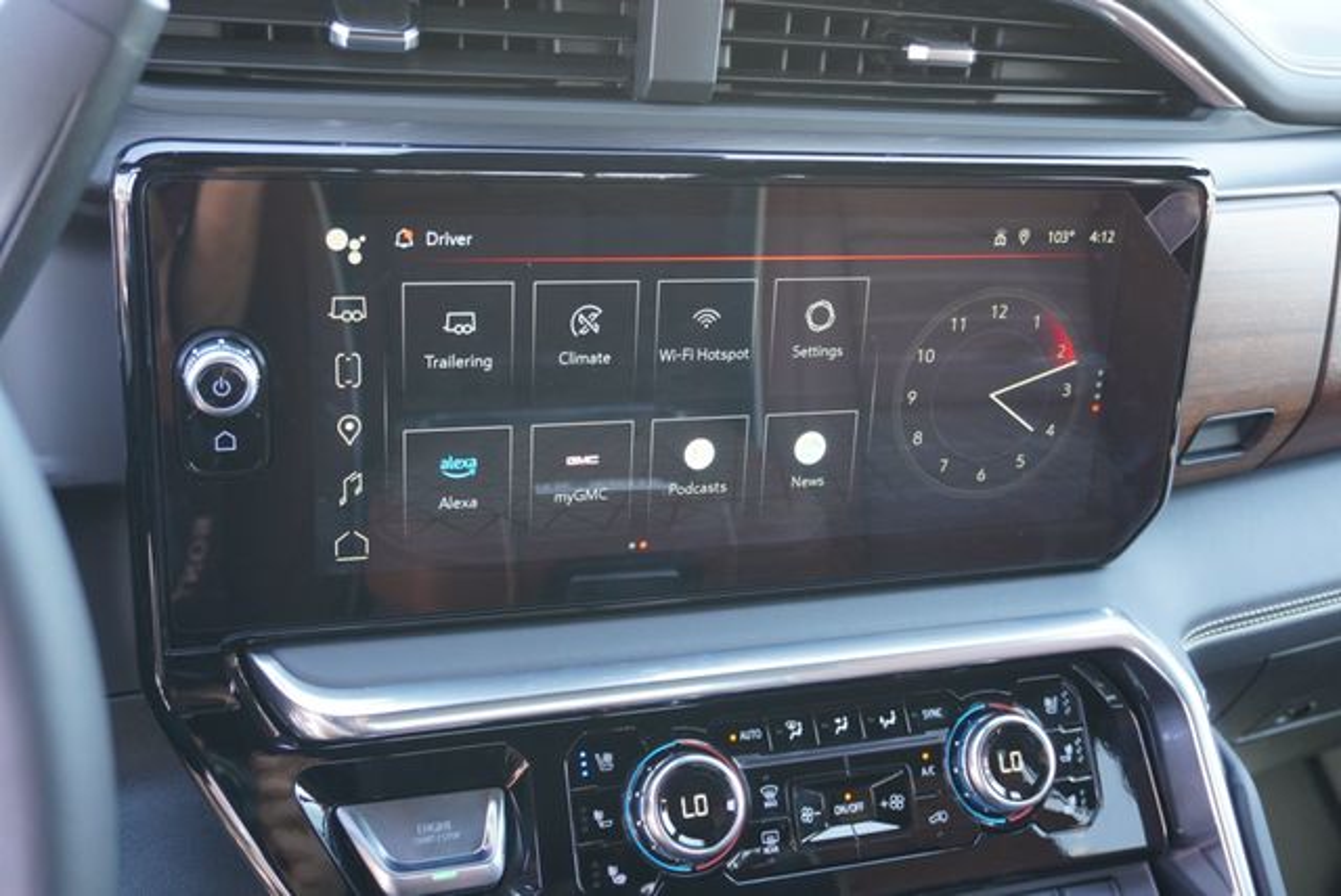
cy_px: 448
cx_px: 670
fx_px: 1342
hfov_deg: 53.1
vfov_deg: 36.9
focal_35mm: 36
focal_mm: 24
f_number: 4.5
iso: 800
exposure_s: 1/60
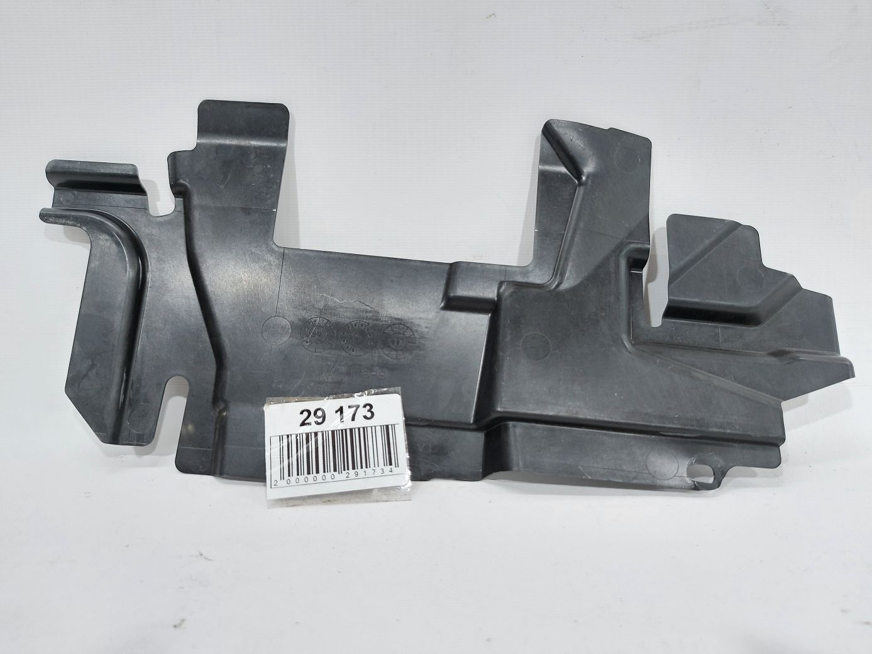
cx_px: 436
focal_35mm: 24
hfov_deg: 71.6
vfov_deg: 56.8
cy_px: 327
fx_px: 605
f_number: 1.8
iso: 100
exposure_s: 1/50
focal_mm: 5.23
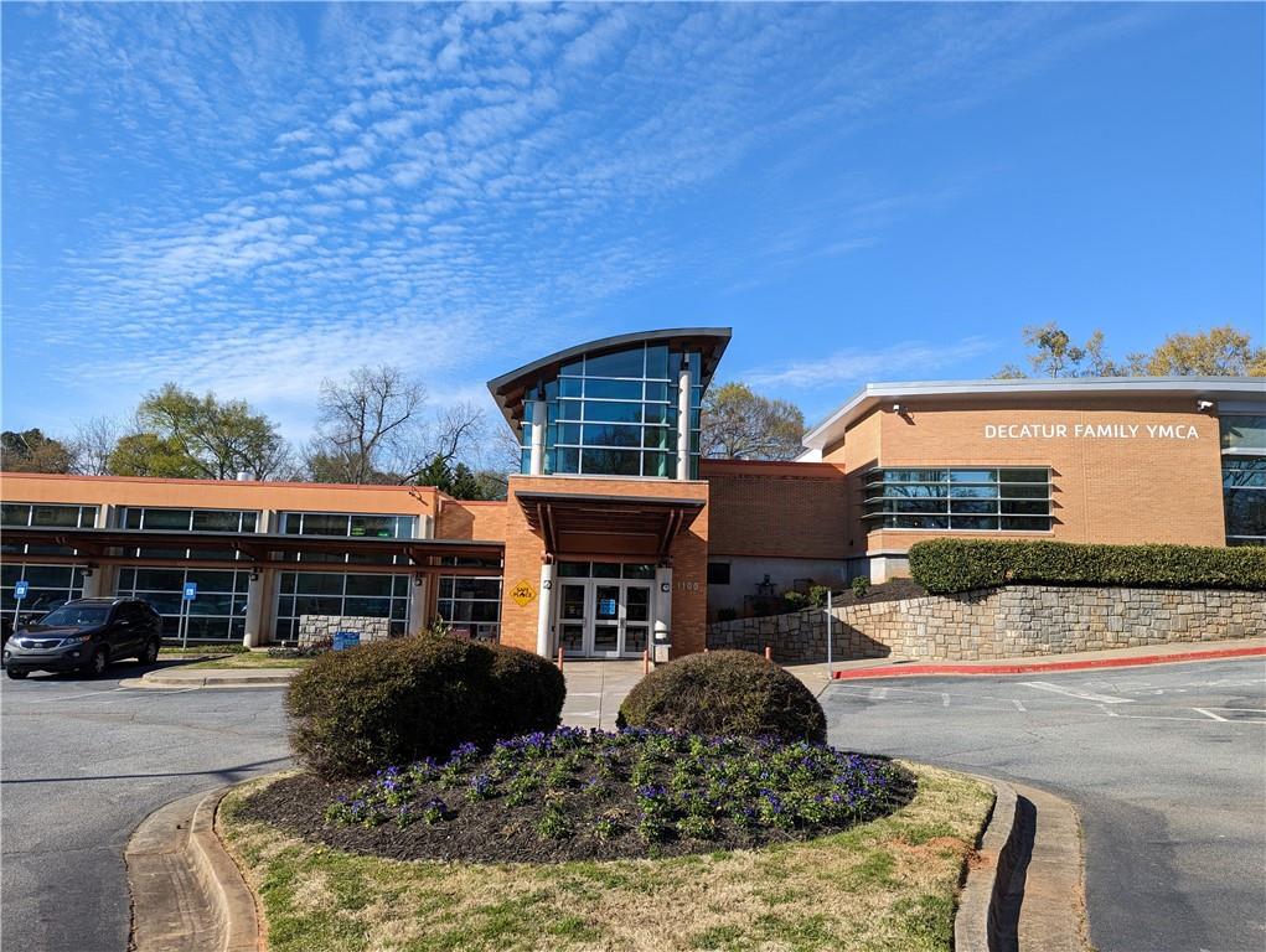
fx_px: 879
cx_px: 633
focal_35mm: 24
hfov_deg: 71.5
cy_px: 476
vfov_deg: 56.9
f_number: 1.85
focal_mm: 6.81
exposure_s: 1/1508
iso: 43
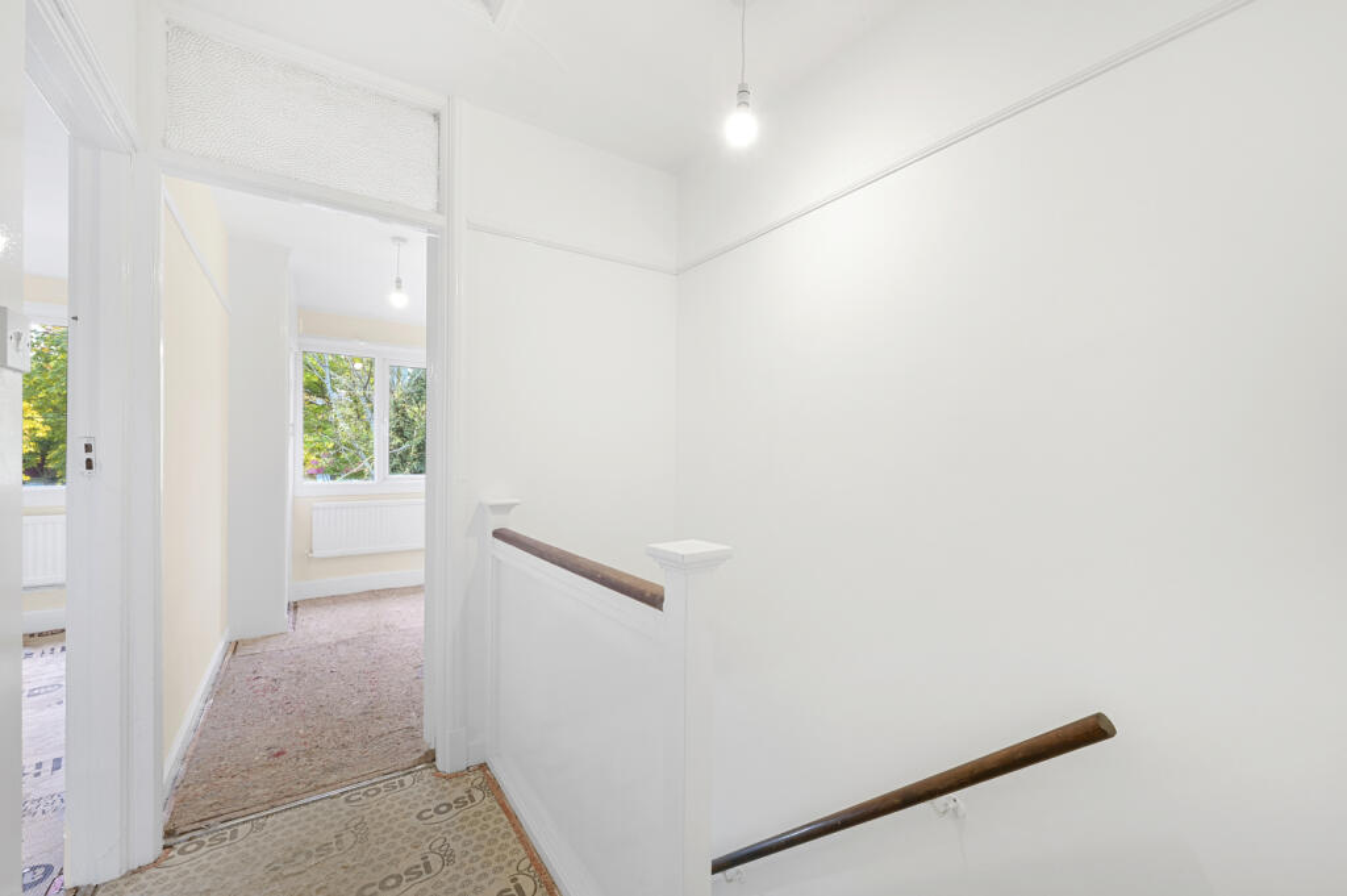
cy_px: 448
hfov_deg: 104.3
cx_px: 674
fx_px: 523
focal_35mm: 14
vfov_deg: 81.1
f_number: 16
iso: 200
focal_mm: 14
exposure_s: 1/1.25
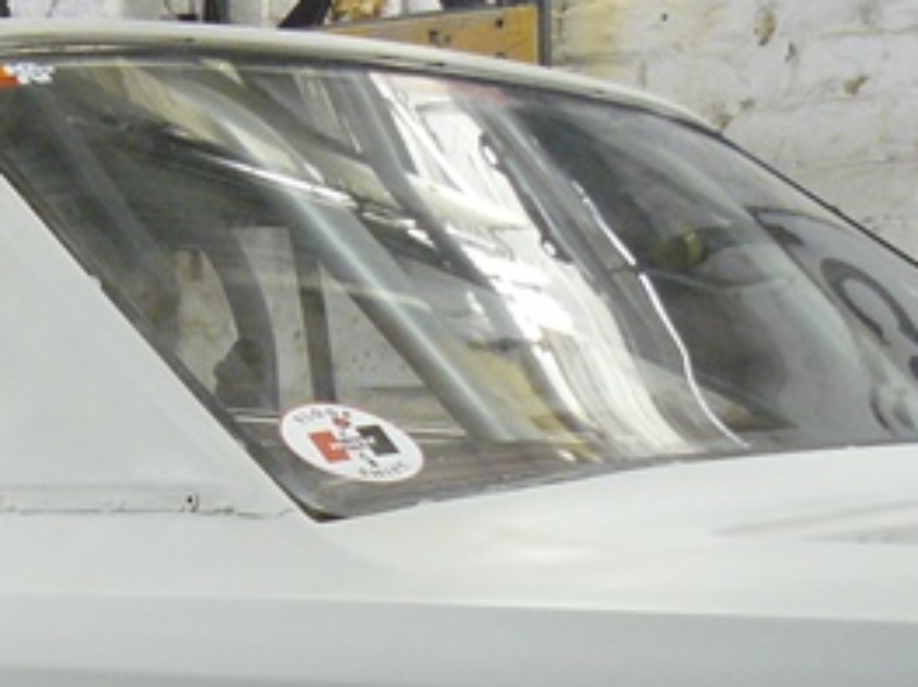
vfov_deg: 13.6
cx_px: -342
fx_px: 2783
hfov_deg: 17.4
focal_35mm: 105
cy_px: 886
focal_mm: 6
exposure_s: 1/10
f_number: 2.8
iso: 200
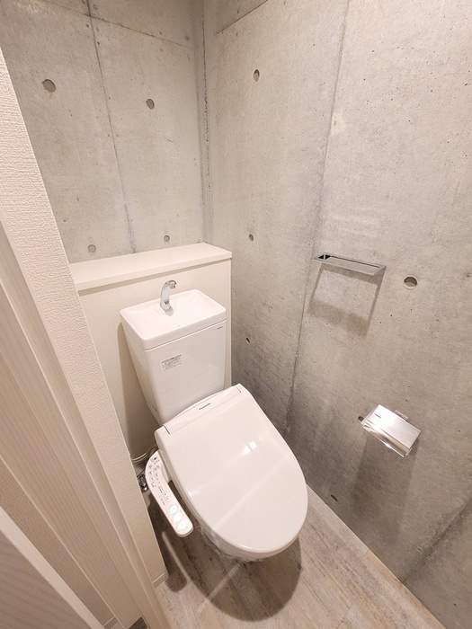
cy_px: 314
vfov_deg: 106.2
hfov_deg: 89.9
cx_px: 236
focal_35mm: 13
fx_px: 236
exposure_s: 1/33
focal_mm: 2.2
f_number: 2.2
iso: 400
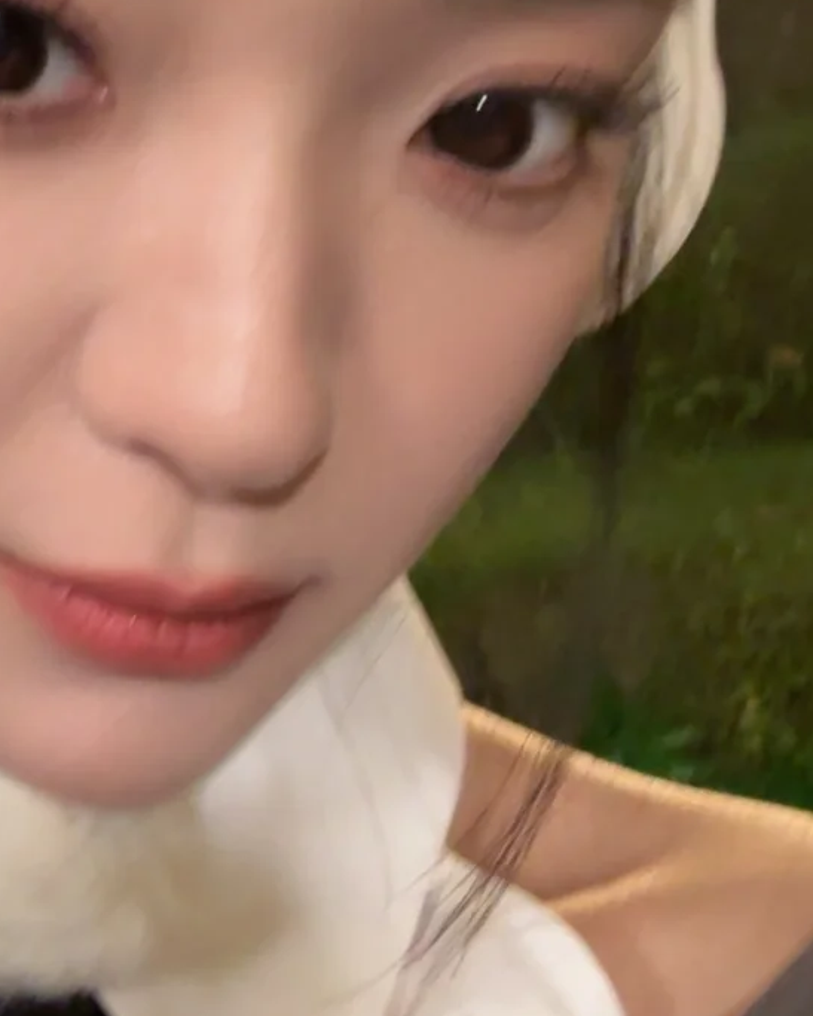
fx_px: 3339
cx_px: 126
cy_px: 169
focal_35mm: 111
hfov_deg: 13.8
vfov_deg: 17.1
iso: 400
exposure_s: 1/25
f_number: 1.9
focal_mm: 2.69
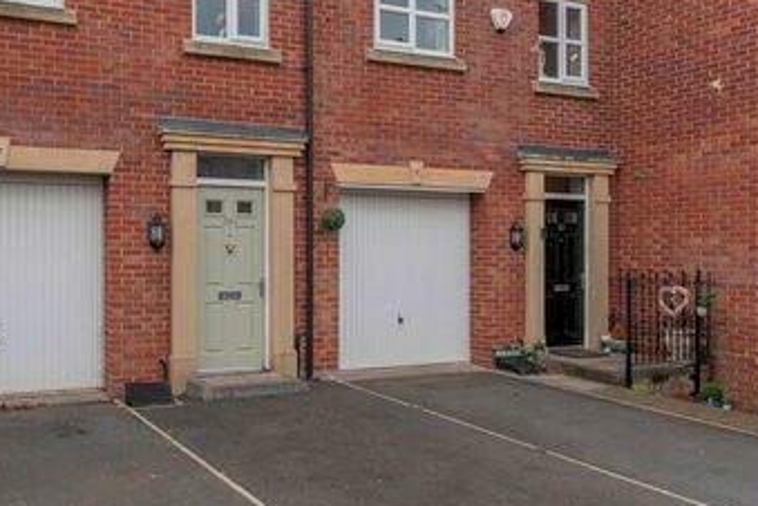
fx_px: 653
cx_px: 237
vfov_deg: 37.7
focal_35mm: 31
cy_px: 0
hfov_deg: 58.6
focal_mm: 15
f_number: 4.5
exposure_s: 1/4000
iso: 1000
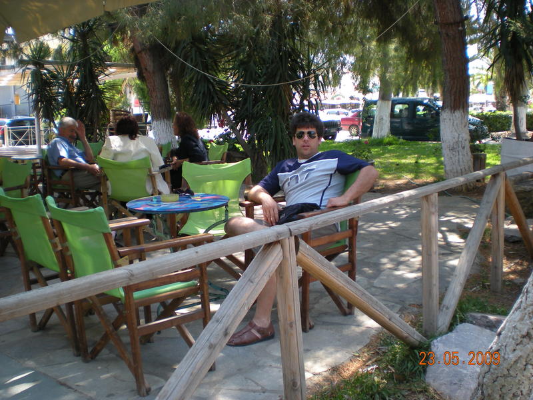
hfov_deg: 49.0
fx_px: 585
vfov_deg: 37.7
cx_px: 266
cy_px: 200
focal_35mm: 38
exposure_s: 1/86.7
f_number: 3.1
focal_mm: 6.3
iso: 64
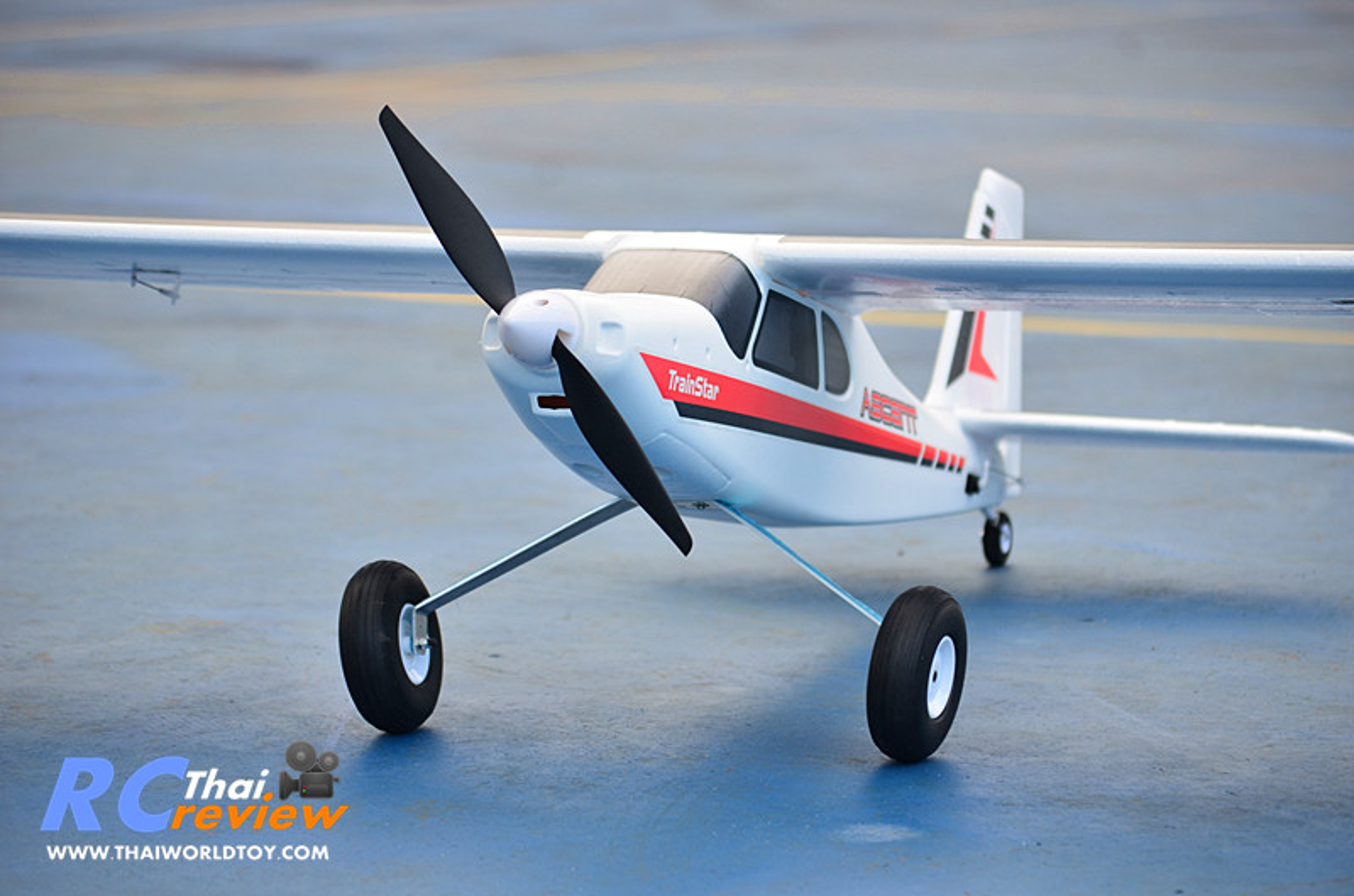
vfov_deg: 9.1
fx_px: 5627
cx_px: 677
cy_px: 448
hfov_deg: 13.7
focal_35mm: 150
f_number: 5
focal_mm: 100
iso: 100
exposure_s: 1/80
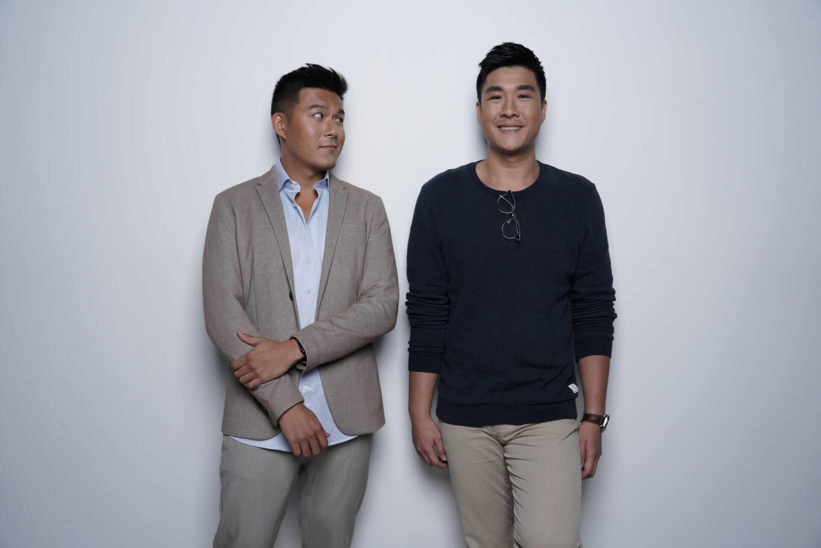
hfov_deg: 58.7
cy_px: 274
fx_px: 730
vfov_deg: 41.1
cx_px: 410
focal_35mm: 32
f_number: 4.5
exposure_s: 1/100
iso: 160
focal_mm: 32
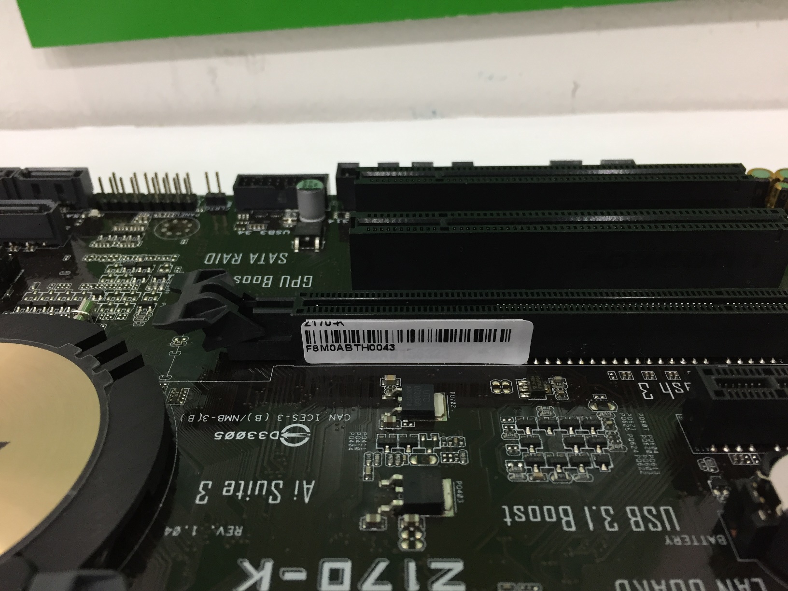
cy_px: 296
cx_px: 394
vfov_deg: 48.2
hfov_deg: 61.7
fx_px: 660
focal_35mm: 29
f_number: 2.2
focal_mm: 4.15
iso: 100
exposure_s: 1/33
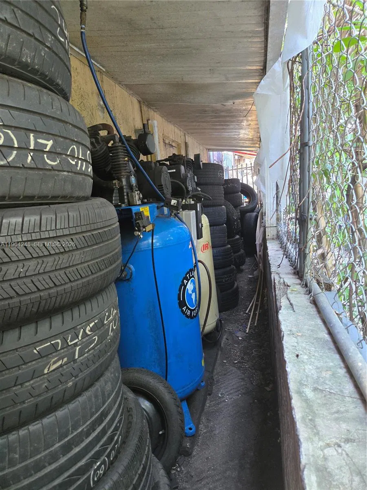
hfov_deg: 58.9
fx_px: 325
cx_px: 184
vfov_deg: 73.9
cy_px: 245
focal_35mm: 23
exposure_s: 1/120
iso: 640
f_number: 1.8
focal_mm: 5.4
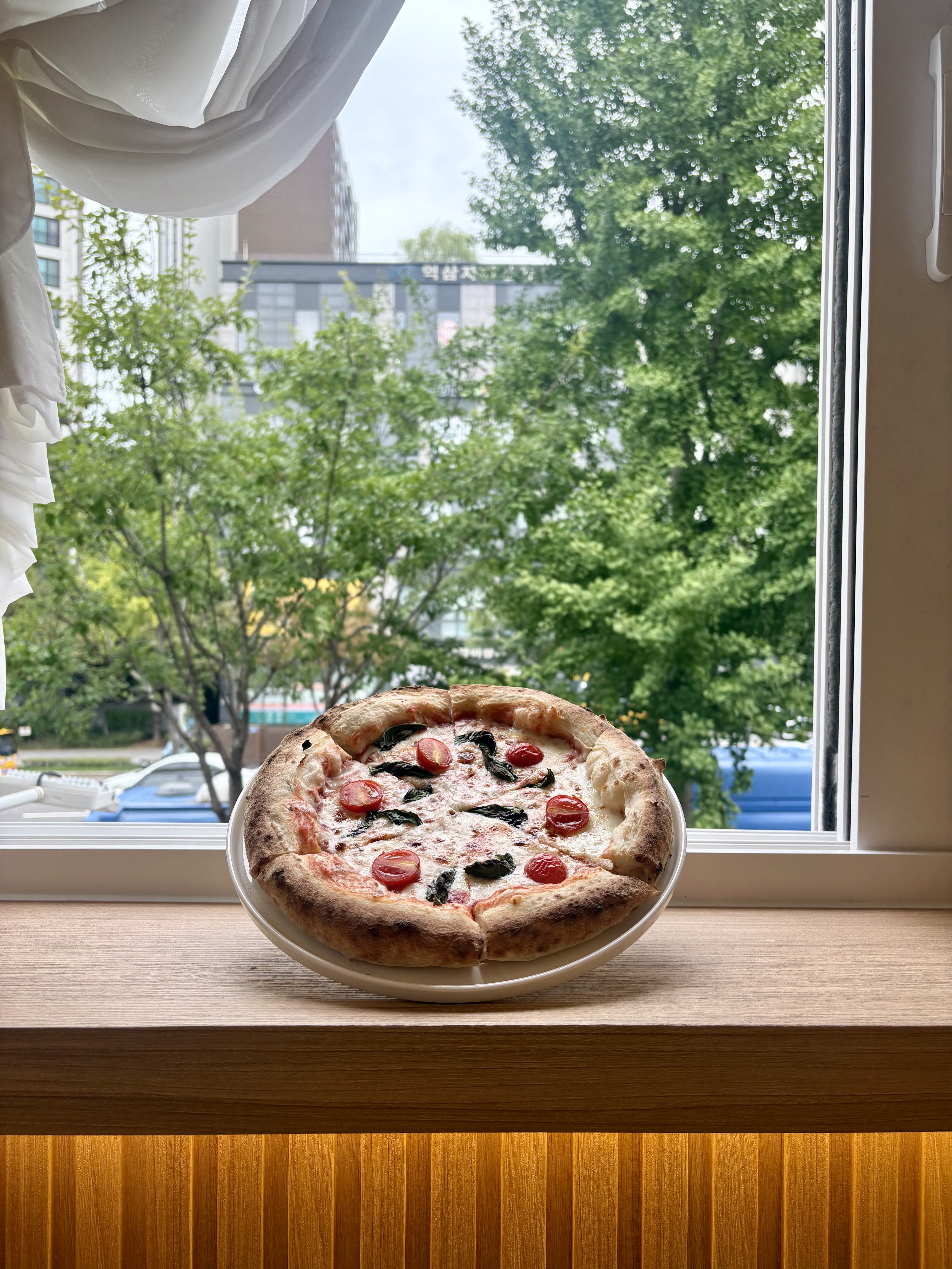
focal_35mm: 26
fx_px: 953
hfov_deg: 53.1
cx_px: 476
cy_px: 634
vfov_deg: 67.3
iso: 50
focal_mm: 5.96
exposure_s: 1/390
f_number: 1.6
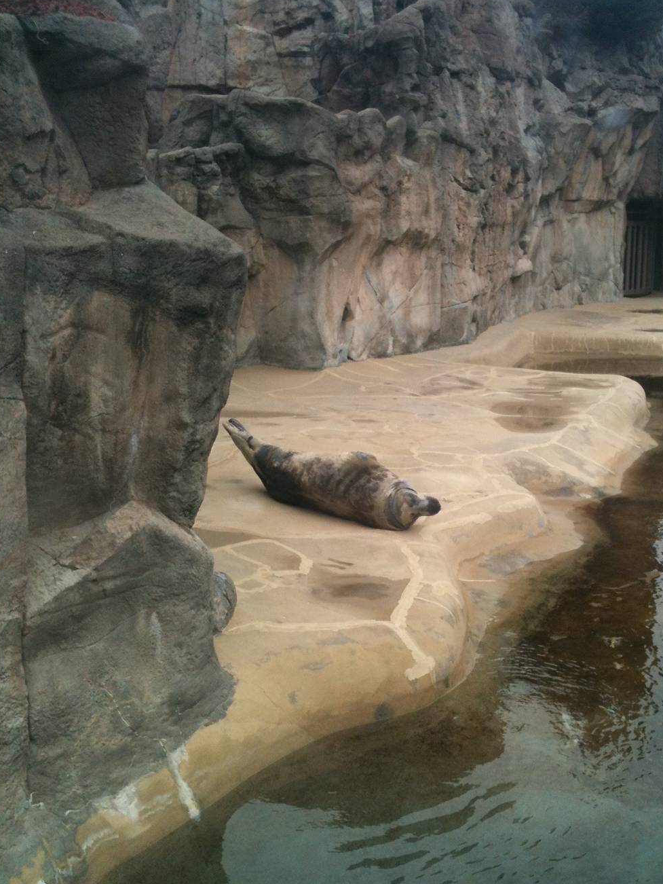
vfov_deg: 43.8
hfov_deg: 33.5
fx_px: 1098
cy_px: 483
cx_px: 400
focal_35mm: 43
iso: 64
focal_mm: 3.85
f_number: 2.8
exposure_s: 1/484
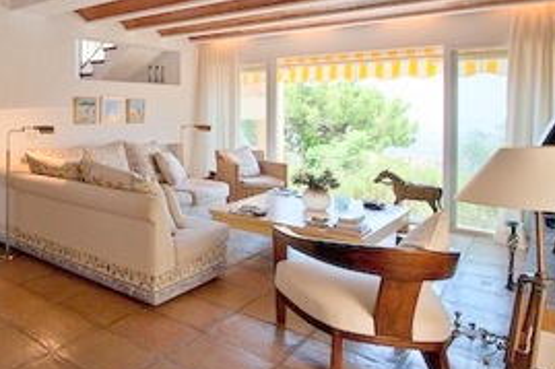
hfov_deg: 63.9
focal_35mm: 25
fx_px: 385
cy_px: 66
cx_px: 95
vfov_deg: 47.9
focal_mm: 14
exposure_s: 1/640
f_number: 4
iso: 200
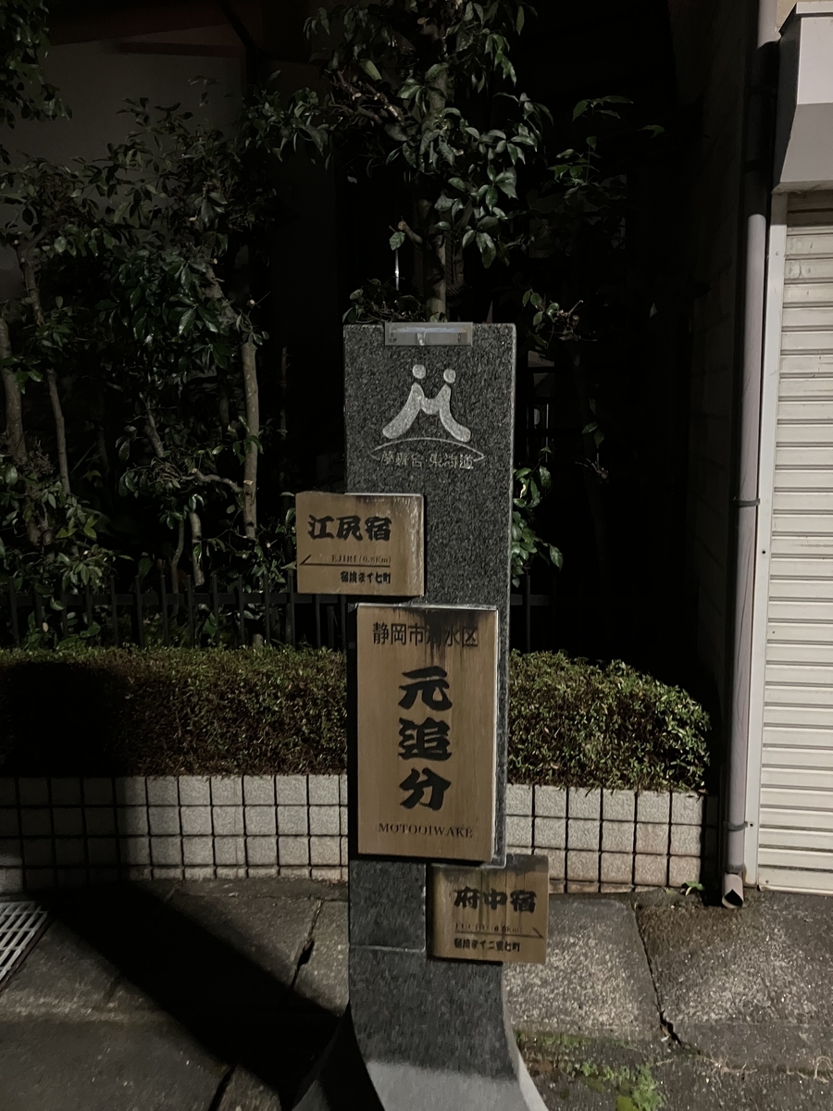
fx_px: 898
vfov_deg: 63.4
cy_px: 556
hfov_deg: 49.7
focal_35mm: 28
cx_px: 416
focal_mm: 3.99
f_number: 1.8
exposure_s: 1/15
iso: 1000
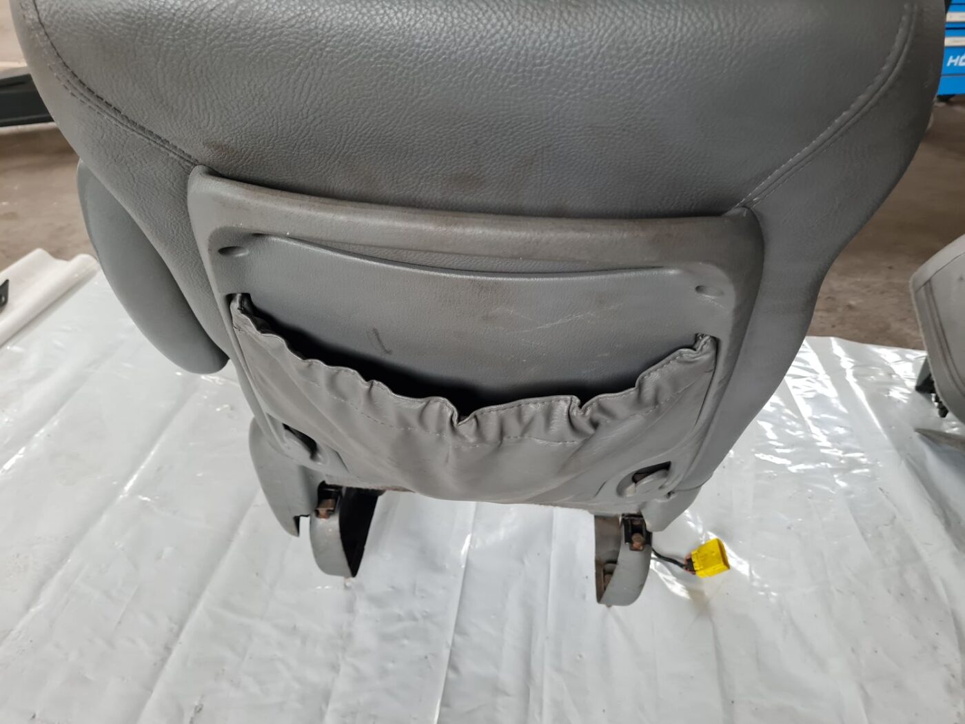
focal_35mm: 26
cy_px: 362
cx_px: 482
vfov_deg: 53.1
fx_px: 725
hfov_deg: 67.3
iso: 200
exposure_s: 1/50
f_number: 1.8
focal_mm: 5.4
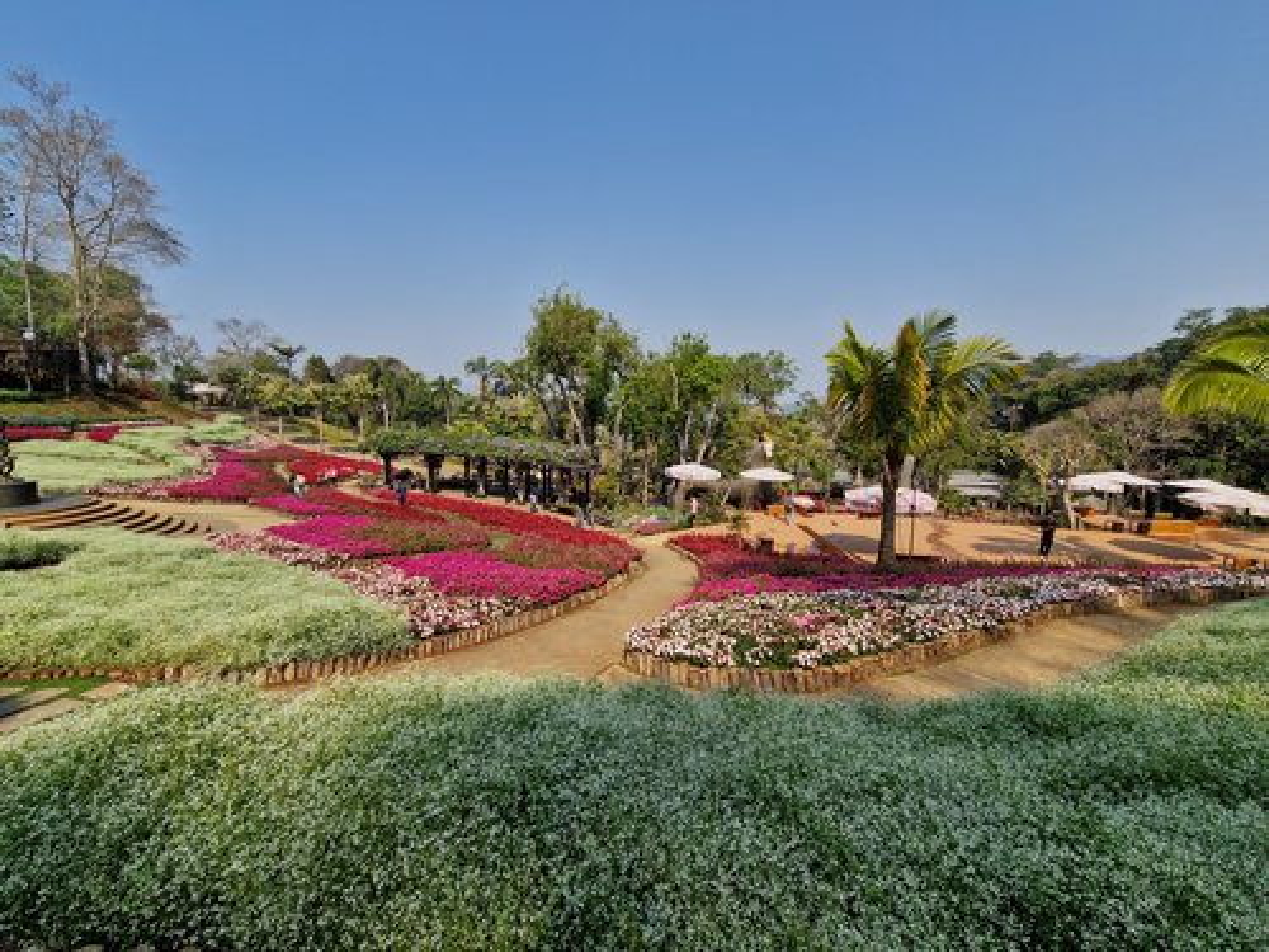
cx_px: 634
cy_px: 476
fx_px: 477
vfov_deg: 89.9
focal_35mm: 13
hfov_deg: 106.2
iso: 50
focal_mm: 2.2
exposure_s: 1/3672
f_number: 2.2
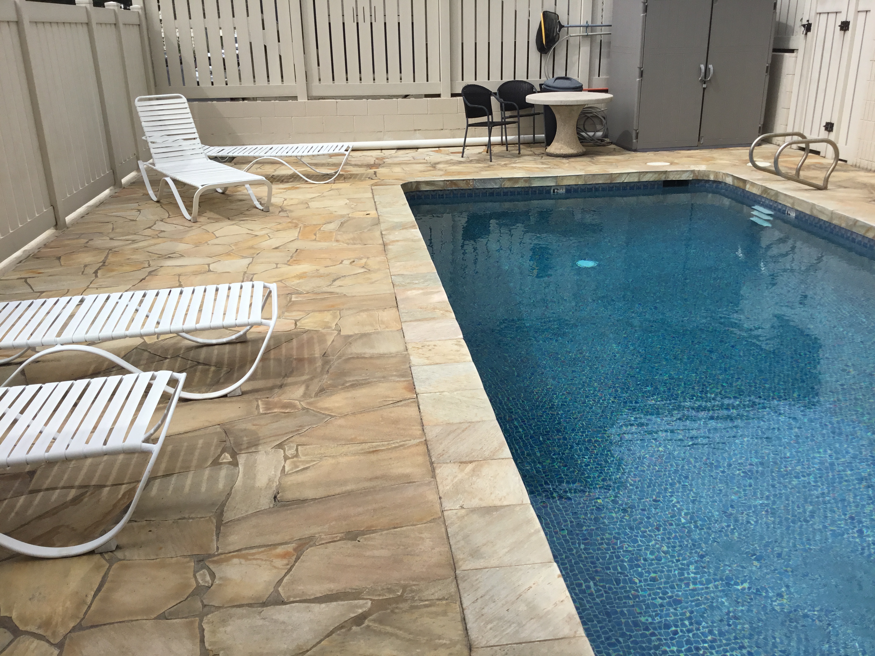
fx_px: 784
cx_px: 438
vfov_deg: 45.4
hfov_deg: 58.4
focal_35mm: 31
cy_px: 328
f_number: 2.4
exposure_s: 1/1631
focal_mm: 3.3
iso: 25
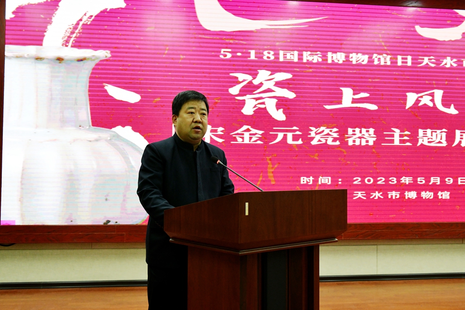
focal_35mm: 38
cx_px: 232
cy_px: 155
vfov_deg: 35.0
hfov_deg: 50.7
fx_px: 491
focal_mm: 38
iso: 2500
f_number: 7.1
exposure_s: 1/200
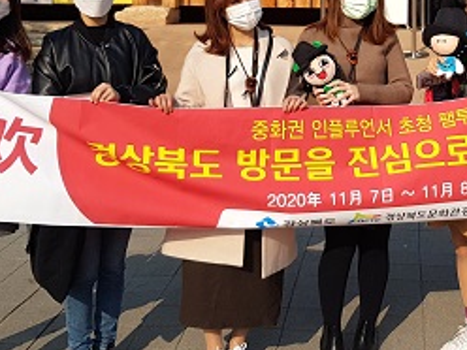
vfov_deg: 21.5
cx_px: 358
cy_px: 49
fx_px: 904
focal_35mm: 67
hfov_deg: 28.5
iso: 40
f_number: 1.7
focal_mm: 4.3
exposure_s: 1/3168
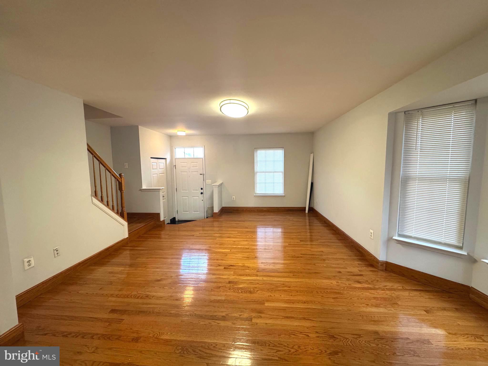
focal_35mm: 14
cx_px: 244
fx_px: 197
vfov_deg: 85.7
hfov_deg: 102.1
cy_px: 183
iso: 250
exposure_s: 1/120
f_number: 2.2
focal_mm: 2.22
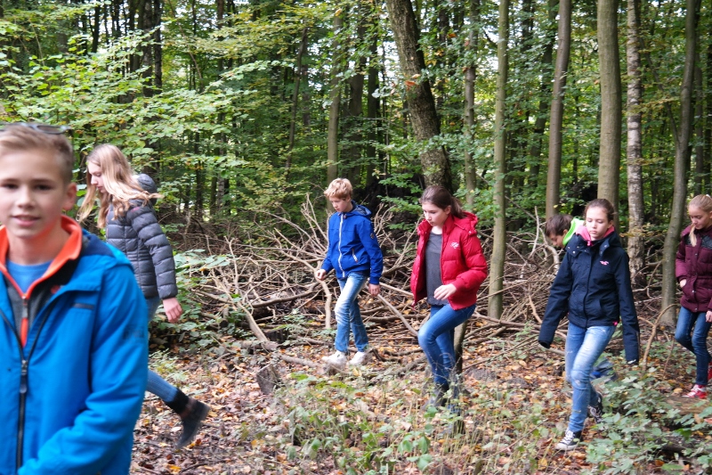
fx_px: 1206
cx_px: 356
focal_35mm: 61
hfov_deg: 32.9
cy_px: 238
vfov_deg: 22.3
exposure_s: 1/60
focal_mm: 40
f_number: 5
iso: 800
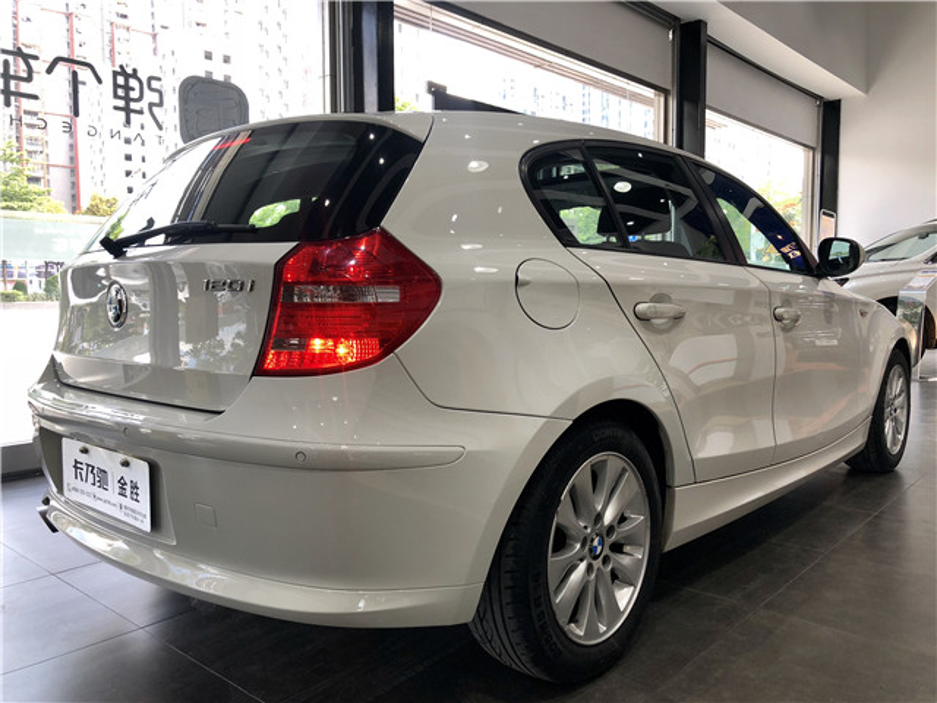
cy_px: 352
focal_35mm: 28
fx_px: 758
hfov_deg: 63.4
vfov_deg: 49.7
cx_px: 468
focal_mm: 4
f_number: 1.8
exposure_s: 1/100
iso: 32
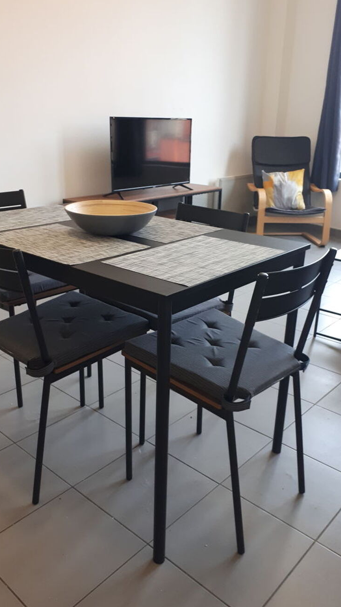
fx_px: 482
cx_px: 166
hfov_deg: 38.9
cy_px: 299
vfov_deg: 64.3
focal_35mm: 30
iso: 160
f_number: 1.9
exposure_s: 1/33
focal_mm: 3.6
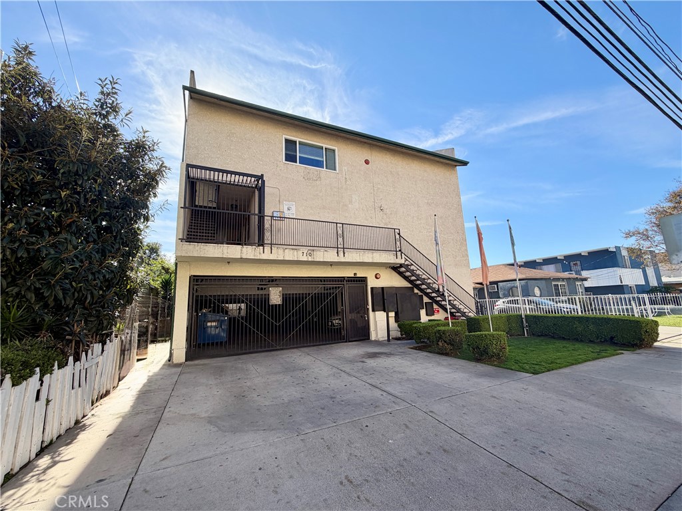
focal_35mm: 14
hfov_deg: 102.1
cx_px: 341
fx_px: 276
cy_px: 256
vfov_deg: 85.7
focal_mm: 2.22
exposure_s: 1/770
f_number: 2.2
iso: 32
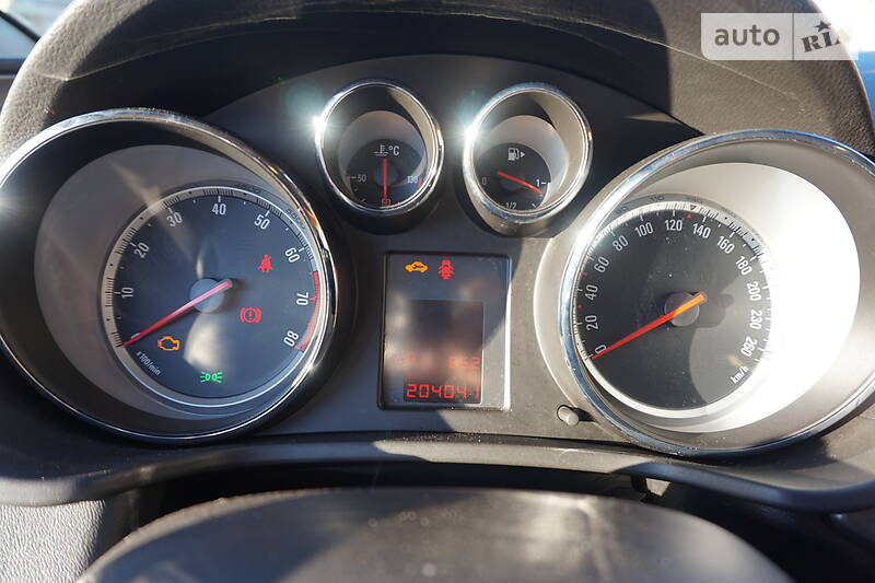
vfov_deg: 53.1
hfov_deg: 73.8
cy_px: 292
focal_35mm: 24
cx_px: 438
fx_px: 583
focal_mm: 16
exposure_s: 1/60
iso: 125
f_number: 4
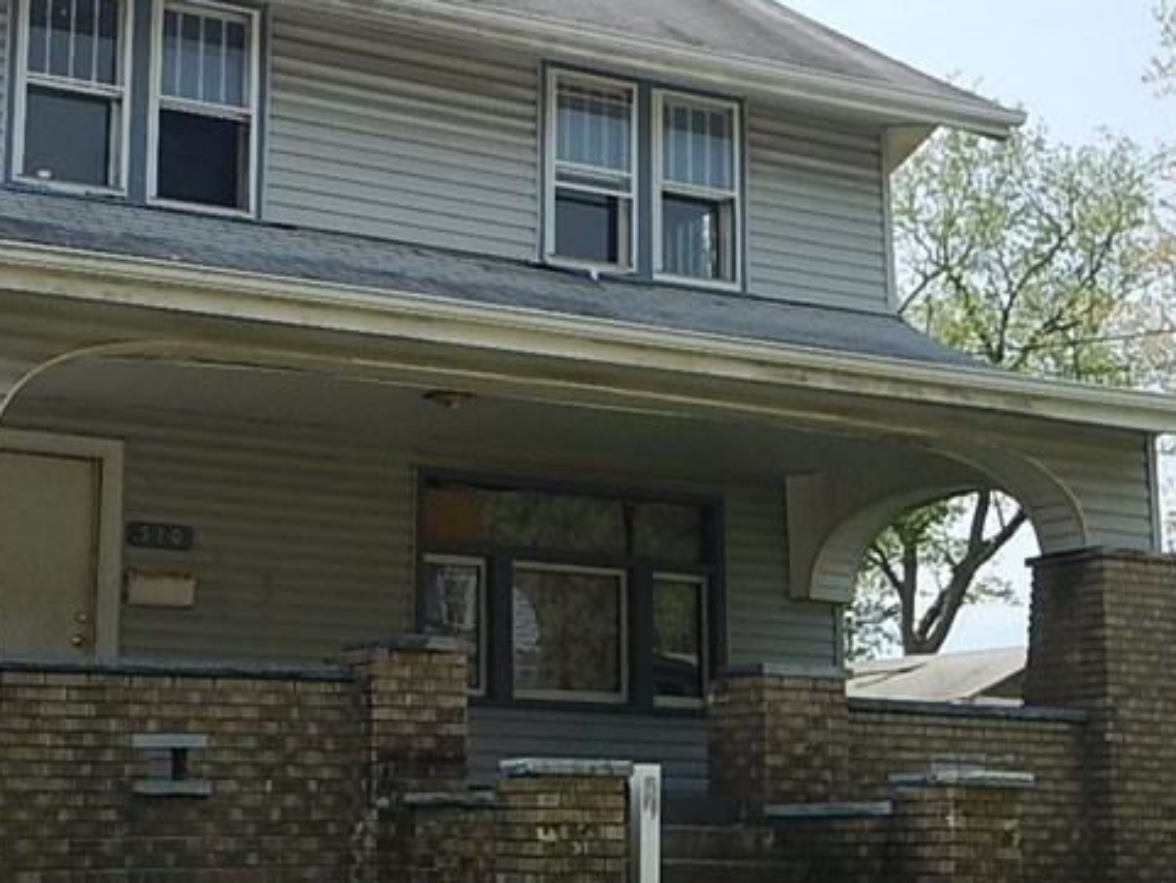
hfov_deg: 29.2
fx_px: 2243
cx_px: 379
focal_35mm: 66
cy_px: 448
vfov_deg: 22.3
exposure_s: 1/640
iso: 125
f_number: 4.2
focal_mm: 5.6
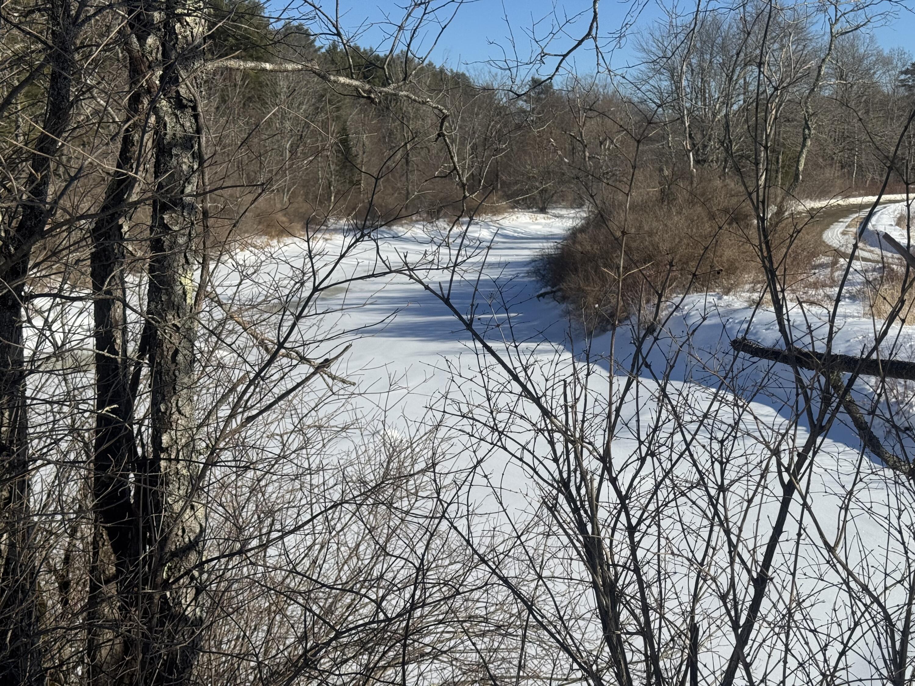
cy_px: 343
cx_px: 458
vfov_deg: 30.3
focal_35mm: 48
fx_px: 1269
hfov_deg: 39.7
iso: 64
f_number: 1.78
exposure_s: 1/7092
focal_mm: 6.76
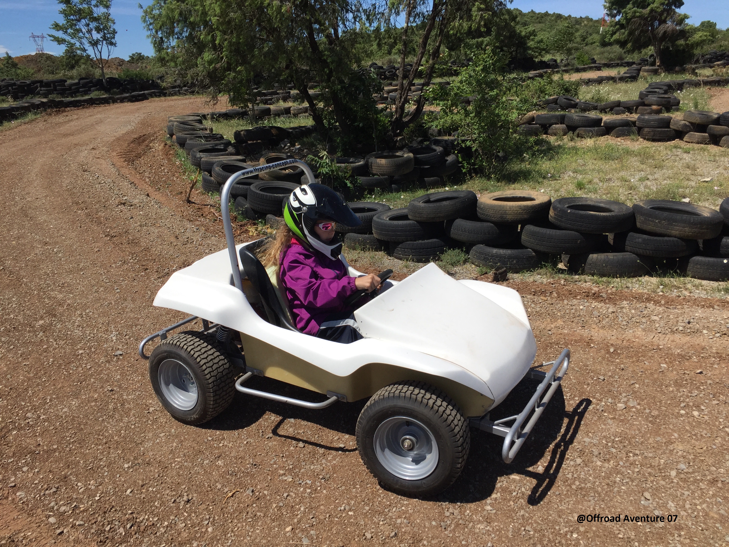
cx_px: 364
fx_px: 611
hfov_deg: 61.7
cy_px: 274
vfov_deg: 48.2
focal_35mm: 29
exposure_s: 1/3300
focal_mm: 4.15
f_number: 2.2
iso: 32
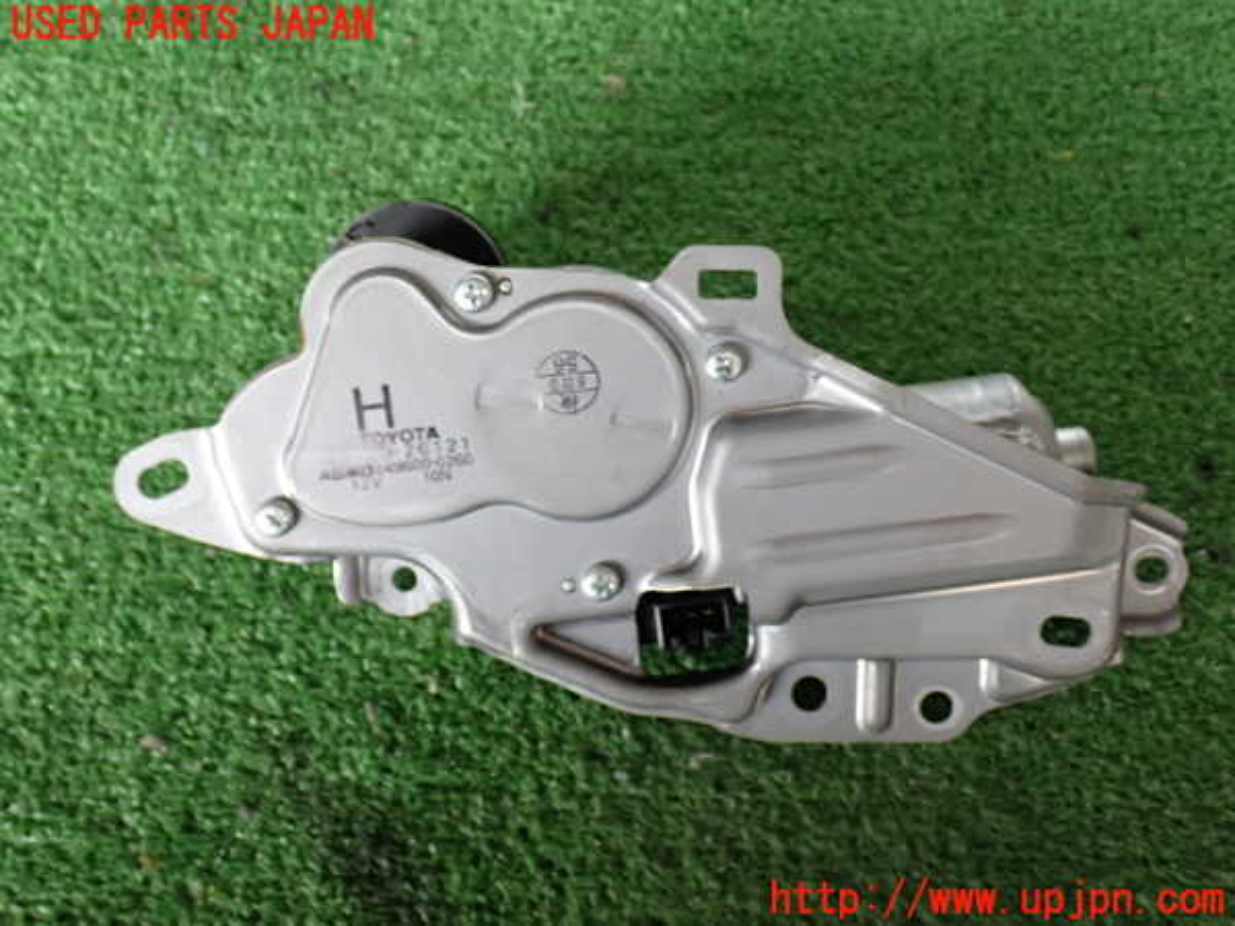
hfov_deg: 45.8
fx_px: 1463
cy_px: 463
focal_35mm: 41
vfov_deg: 35.1
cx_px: 618
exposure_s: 1/40
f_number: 2.8
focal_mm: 7.31
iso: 200
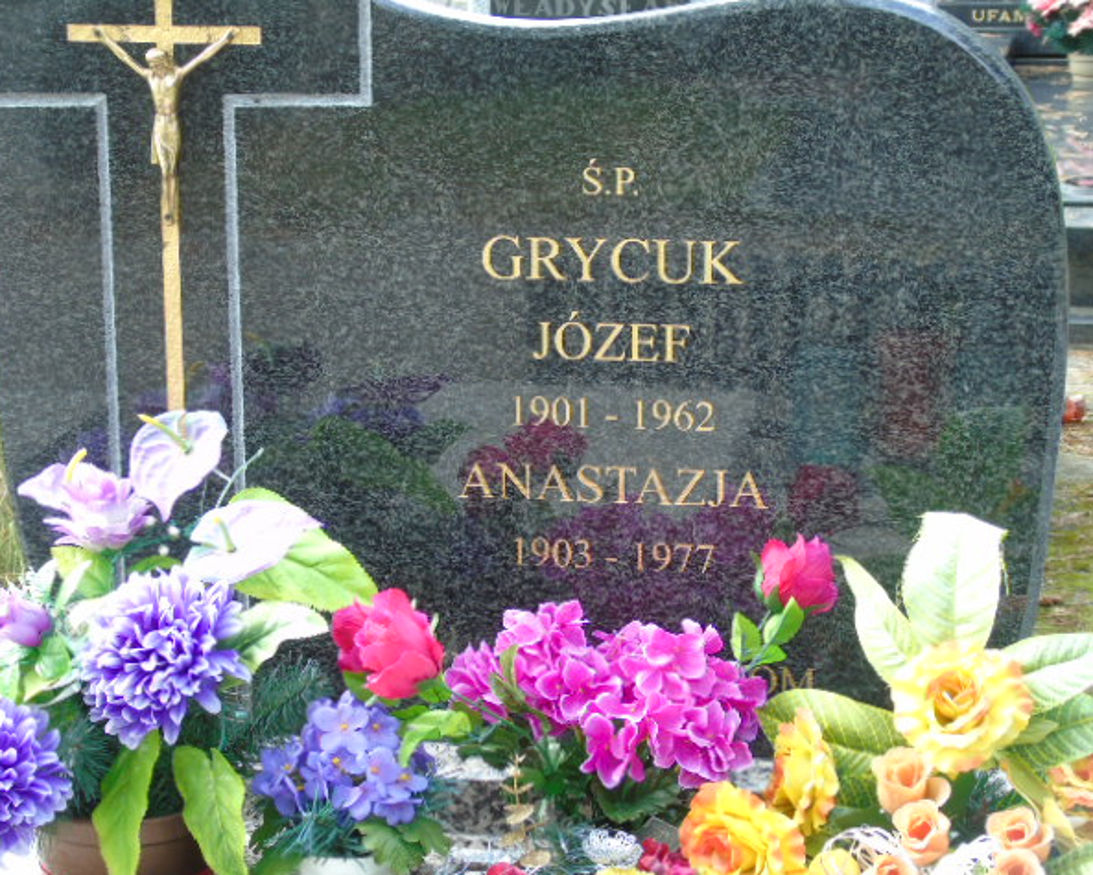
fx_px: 3204
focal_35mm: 99
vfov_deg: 15.6
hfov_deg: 19.4
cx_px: 514
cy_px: 440
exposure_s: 1/40
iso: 80
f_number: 4.3
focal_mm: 17
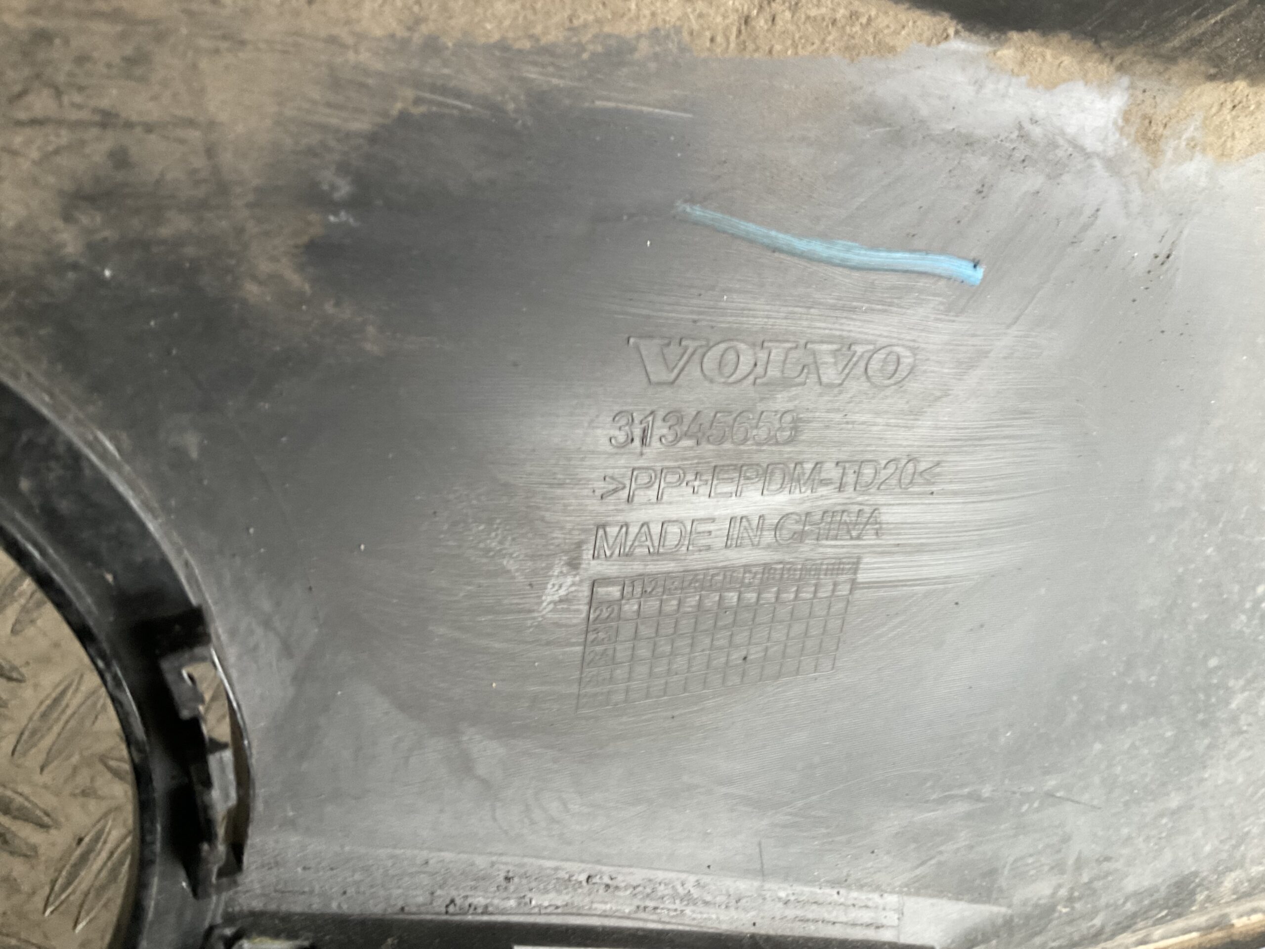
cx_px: 632
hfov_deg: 61.7
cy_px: 474
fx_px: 1060
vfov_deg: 48.2
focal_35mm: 29
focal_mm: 3
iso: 200
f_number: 1.8
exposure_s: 1/33
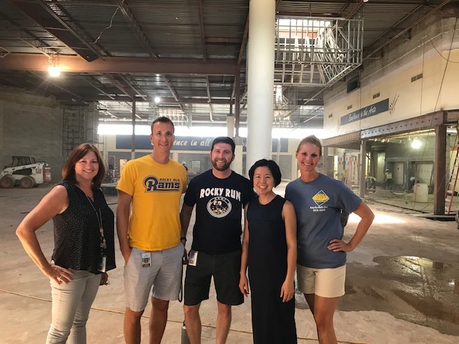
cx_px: 230
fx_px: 371
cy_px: 172
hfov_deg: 63.4
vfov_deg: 49.7
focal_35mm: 28
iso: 40
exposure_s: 1/30
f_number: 1.8
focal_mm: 3.99
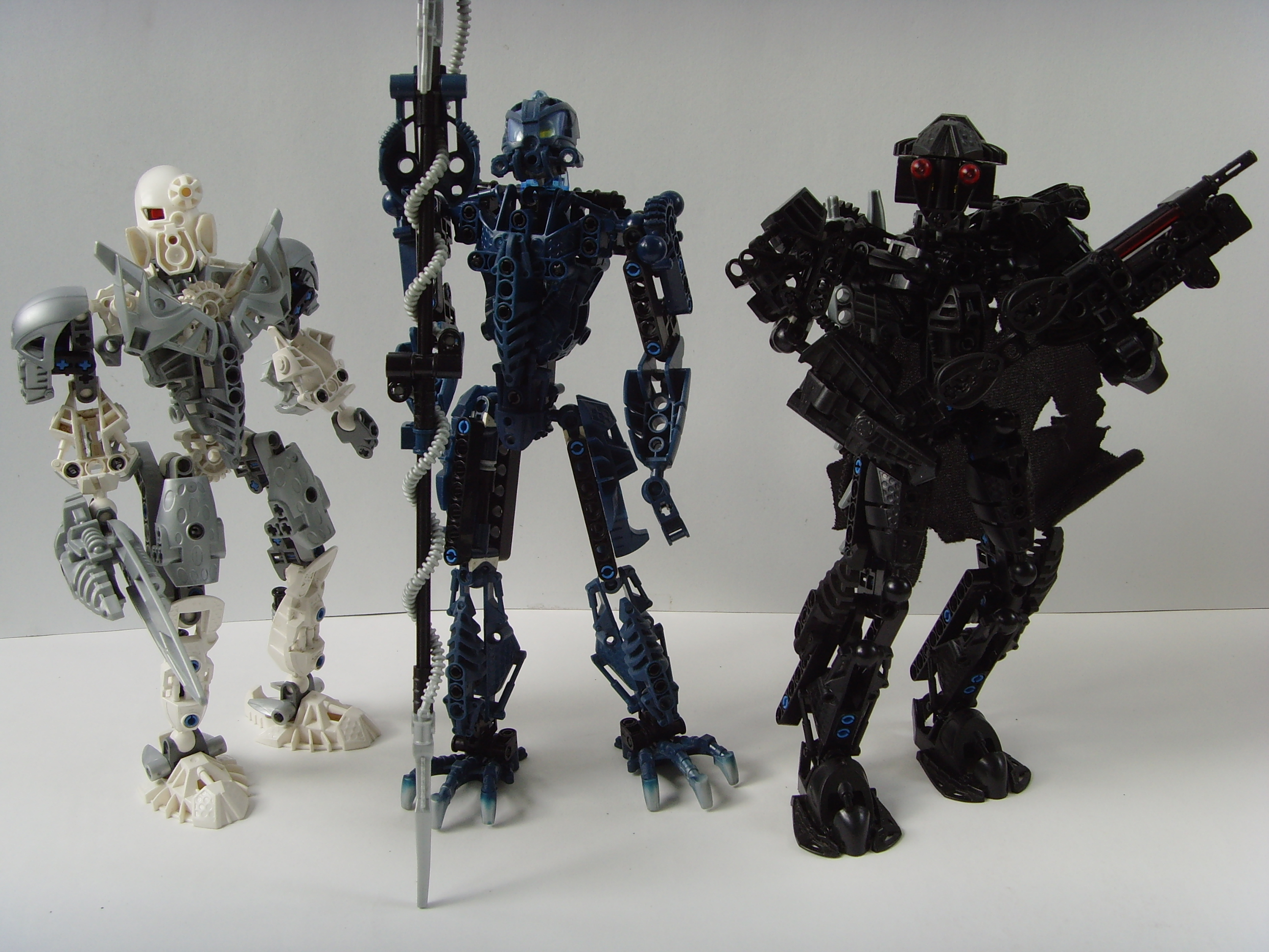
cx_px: 634
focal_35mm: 39
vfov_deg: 36.8
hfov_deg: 47.9
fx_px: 1430
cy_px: 476
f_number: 3.5
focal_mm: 6.6
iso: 80
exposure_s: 1/45
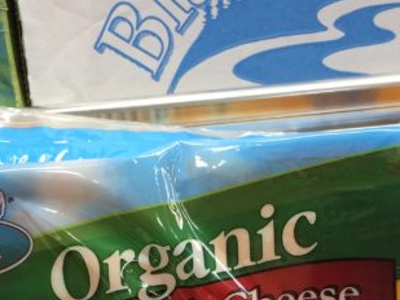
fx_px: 832
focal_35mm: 72
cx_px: 233
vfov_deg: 19.3
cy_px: 356
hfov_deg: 27.0
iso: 40
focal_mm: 4.15
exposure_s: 1/30
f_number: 2.2
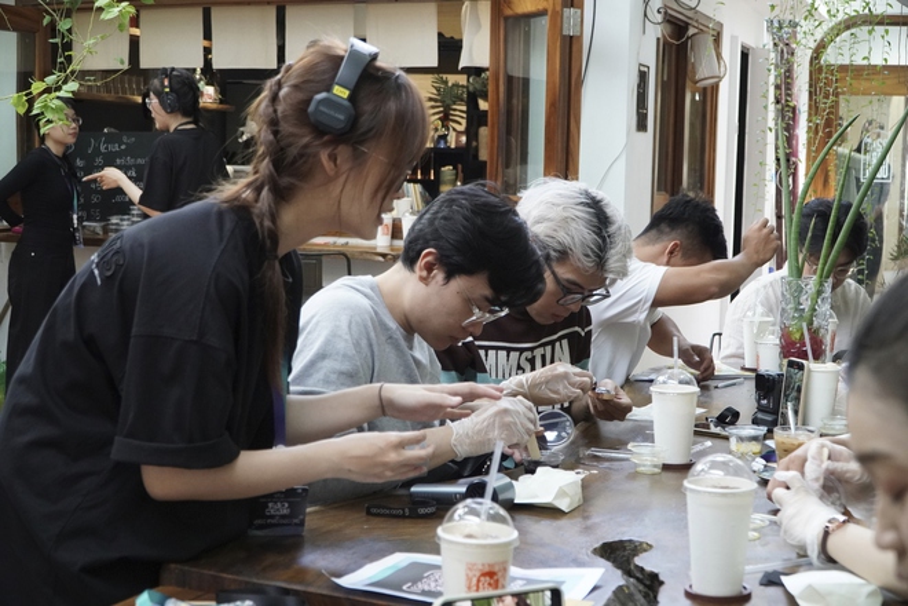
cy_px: 303
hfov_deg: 41.1
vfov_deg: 28.1
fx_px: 1211
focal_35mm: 48
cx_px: 454
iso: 2500
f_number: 5
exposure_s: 1/125
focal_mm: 32
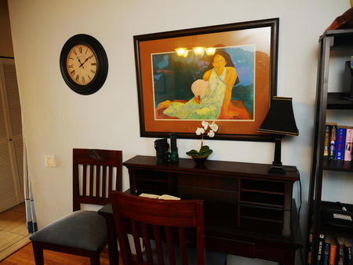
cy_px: 132
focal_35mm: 24
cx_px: 176
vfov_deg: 56.9
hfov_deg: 71.6
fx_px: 245
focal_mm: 12
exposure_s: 1/30
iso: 200
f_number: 2.8
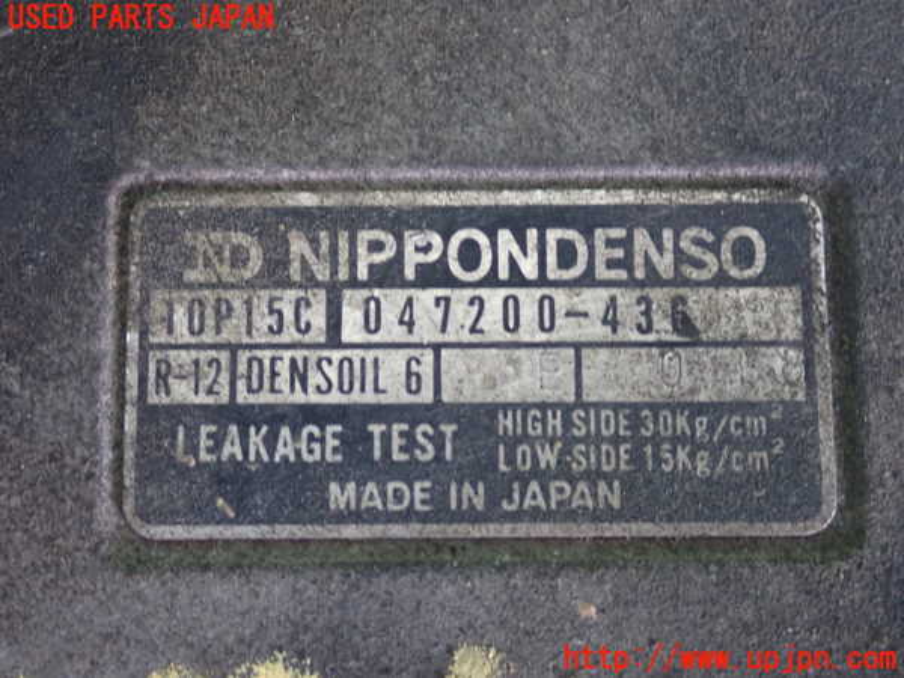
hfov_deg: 29.0
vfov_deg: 21.9
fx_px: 1750
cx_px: 452
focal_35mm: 67
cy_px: 339
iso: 800
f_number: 3.8
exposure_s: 1/30
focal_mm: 11.88
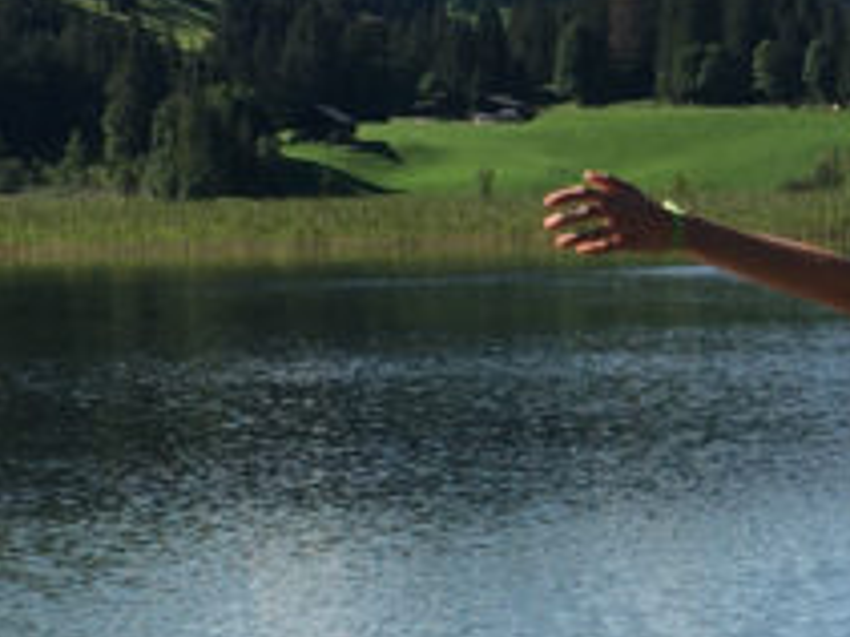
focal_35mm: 141
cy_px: 460
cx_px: 963
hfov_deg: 13.7
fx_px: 3460
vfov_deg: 10.5
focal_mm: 4.15
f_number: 2.2
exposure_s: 1/1221
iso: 25
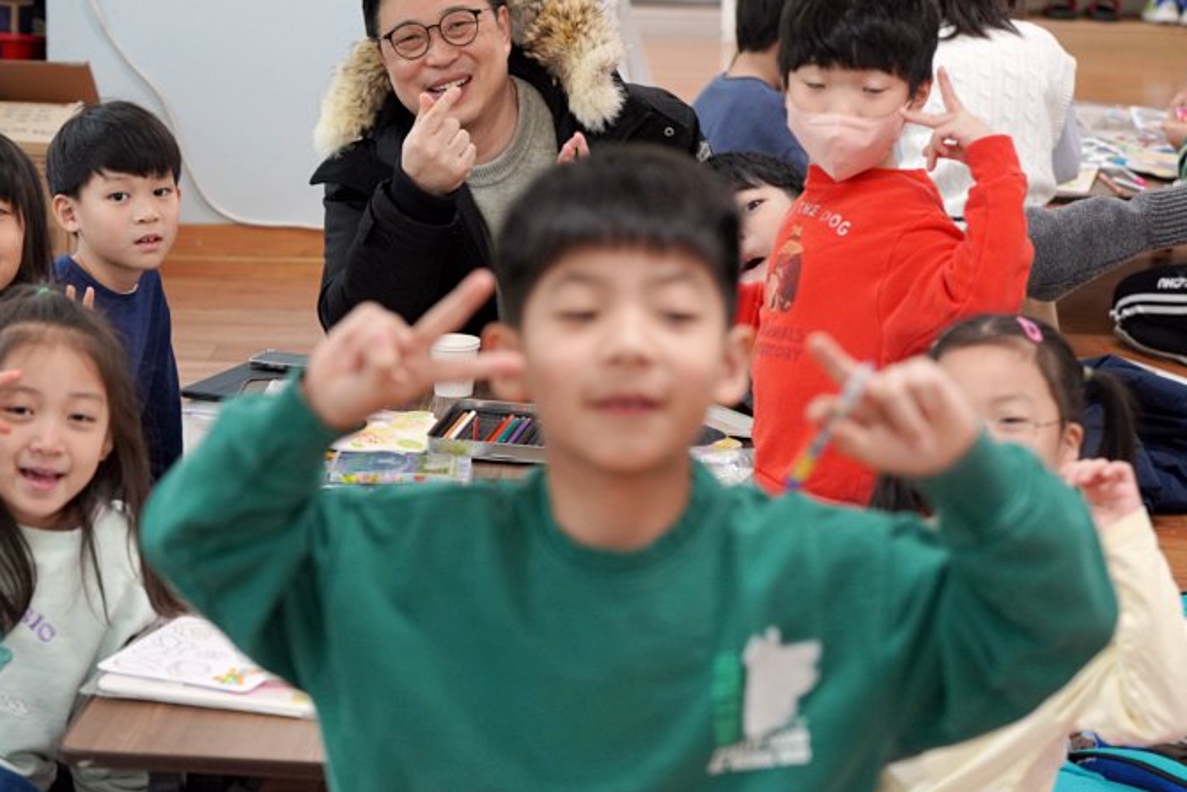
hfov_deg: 21.7
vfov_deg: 14.6
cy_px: 328
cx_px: 482
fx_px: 3100
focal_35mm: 94
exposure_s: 1/160
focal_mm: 70
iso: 1600
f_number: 4
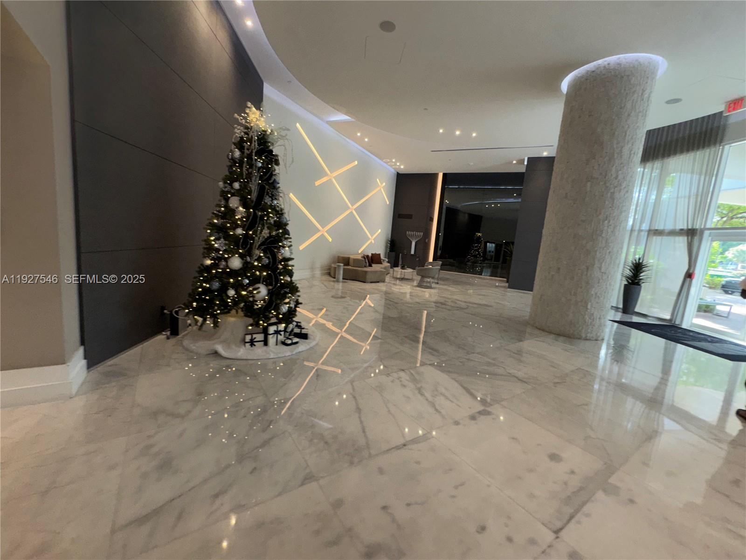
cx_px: 373
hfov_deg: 102.1
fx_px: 302
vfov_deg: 85.7
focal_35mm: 14
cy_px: 280
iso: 80
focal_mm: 2.22
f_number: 2.2
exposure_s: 1/62
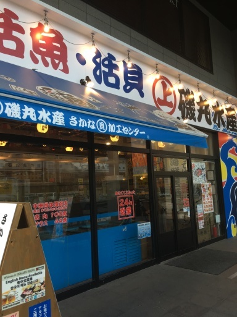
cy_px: 158
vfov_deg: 61.7
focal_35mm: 29
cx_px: 118
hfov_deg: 48.2
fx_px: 265
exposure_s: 1/120
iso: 40
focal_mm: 4.15
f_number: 2.2
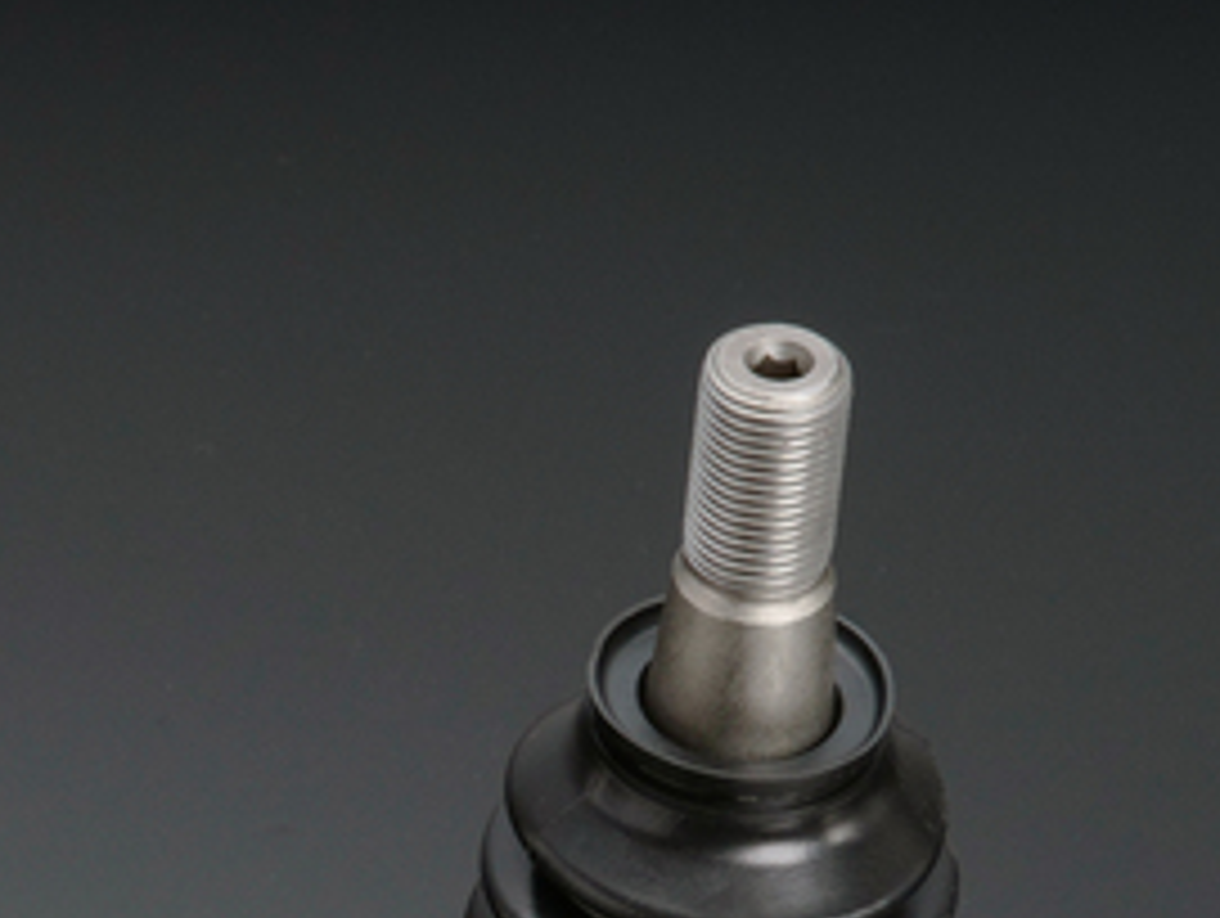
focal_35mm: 496
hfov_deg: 4.0
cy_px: 1109
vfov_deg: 3.0
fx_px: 17504
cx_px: 149
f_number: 25
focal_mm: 175
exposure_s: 1/200
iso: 500
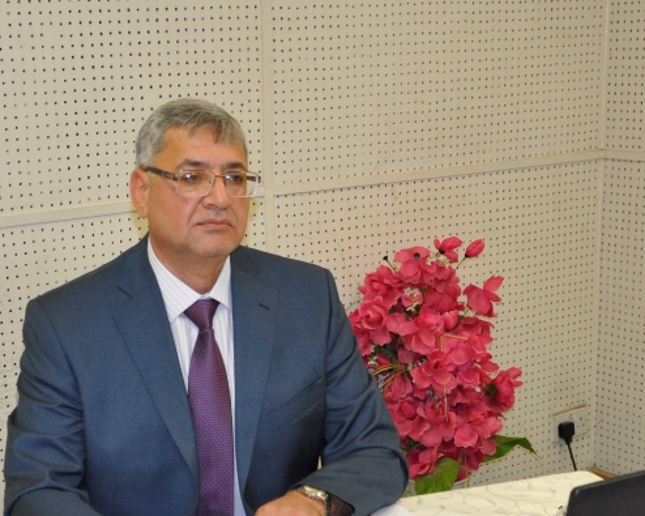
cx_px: 197
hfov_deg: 26.9
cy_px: 376
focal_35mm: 70
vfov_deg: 21.7
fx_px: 1336
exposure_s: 1/80
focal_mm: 24
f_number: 4
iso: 800
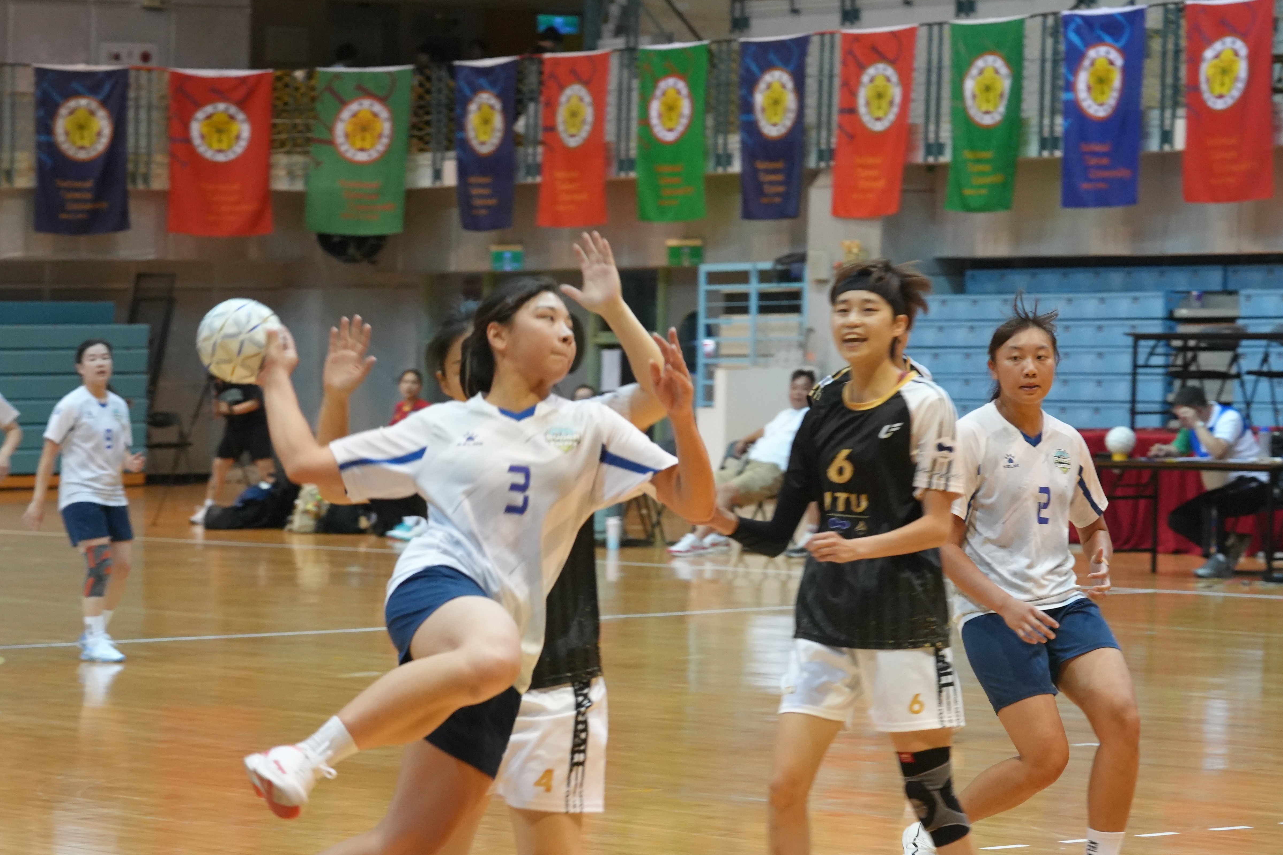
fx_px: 5060
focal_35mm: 142
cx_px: 647
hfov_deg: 14.5
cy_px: 575
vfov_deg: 9.7
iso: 5000
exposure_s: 1/250
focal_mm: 97
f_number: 5
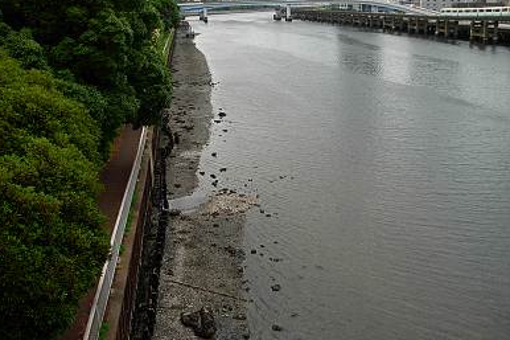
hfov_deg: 47.4
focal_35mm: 41
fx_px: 581
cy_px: 168
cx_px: 247
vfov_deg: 32.6
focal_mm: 6.3
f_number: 2.9
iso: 79
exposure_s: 1/912
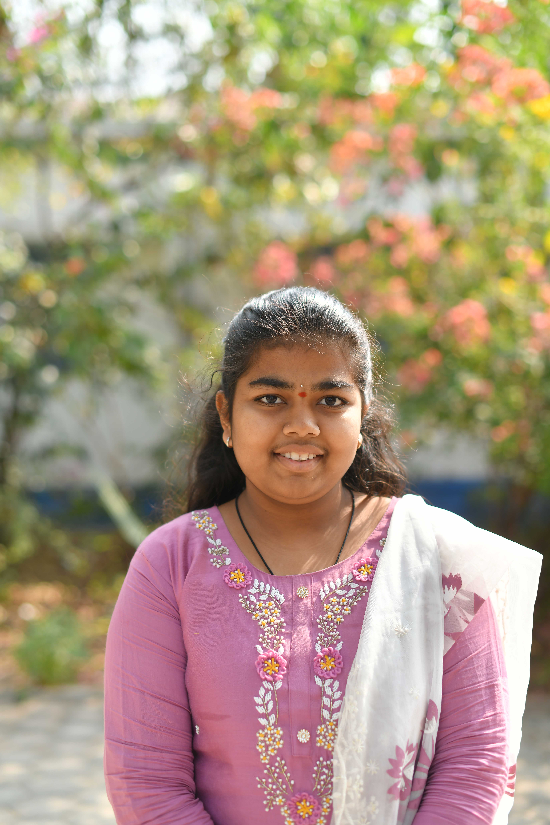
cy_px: 412
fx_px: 1146
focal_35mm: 50
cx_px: 275
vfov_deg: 39.6
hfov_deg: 27.0
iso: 100
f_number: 2.2
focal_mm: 50
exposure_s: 1/1000
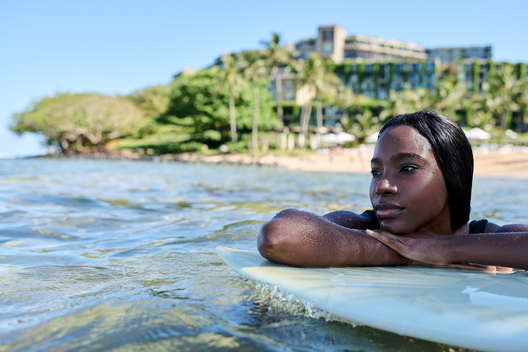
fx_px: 513
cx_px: 264
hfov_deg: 54.4
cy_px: 176
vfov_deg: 37.9
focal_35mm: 35
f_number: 3.5
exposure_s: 1/1250
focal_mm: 35
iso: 200
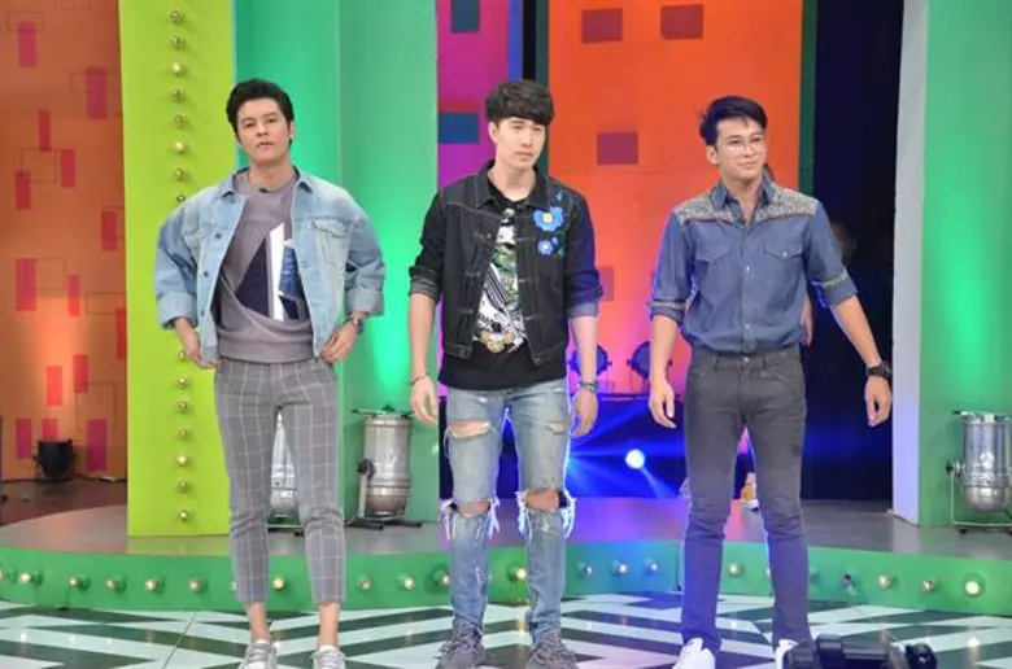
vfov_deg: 15.1
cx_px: 506
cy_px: 334
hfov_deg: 22.7
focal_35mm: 90
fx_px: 2524
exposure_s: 1/320
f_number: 5.6
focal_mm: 60
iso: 1250
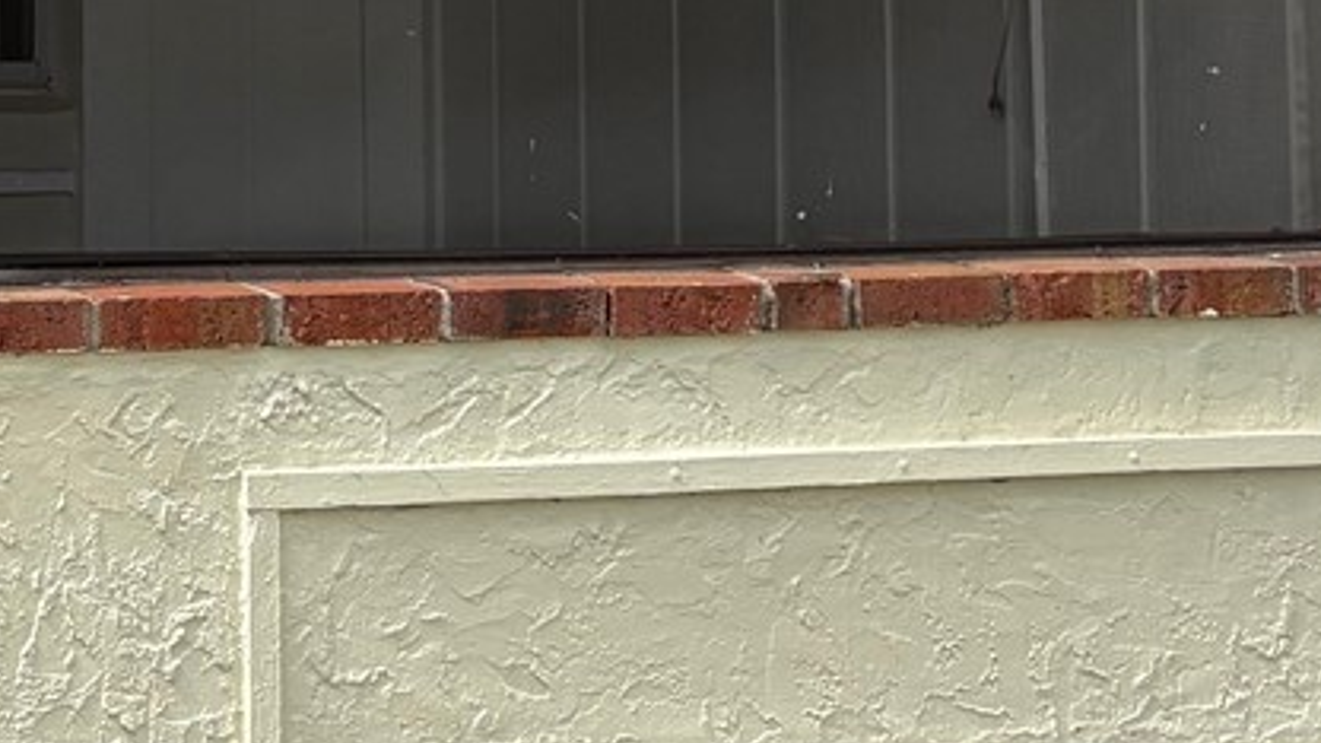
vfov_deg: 10.4
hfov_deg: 18.4
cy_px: -670
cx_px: -359
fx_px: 3818
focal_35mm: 109
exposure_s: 1/1953
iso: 50
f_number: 1.6
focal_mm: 5.96
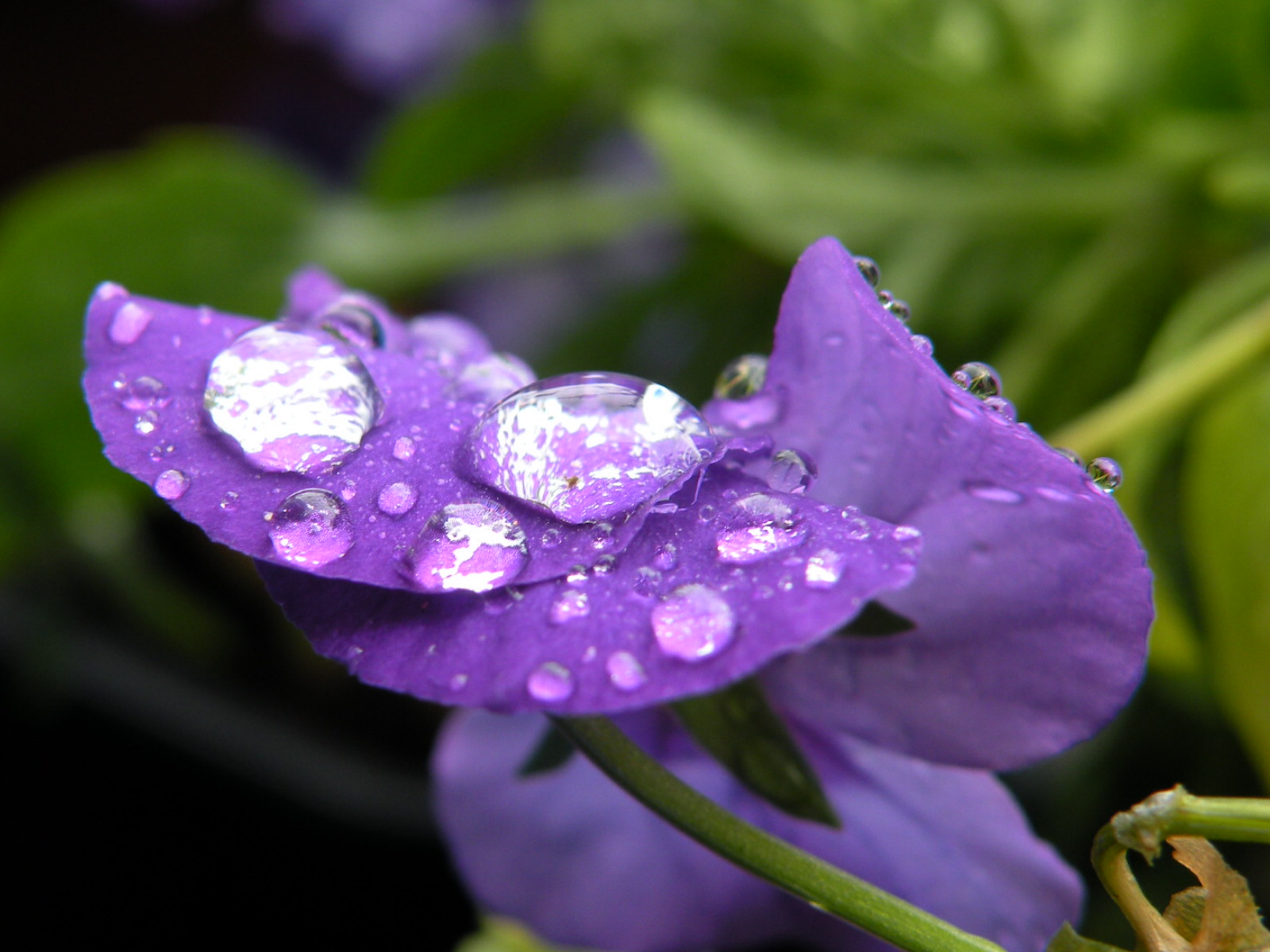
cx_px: 635
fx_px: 2055
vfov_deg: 26.1
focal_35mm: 56
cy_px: 476
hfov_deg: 34.3
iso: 64
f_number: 3.5
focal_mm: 9.8
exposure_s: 1/74.1
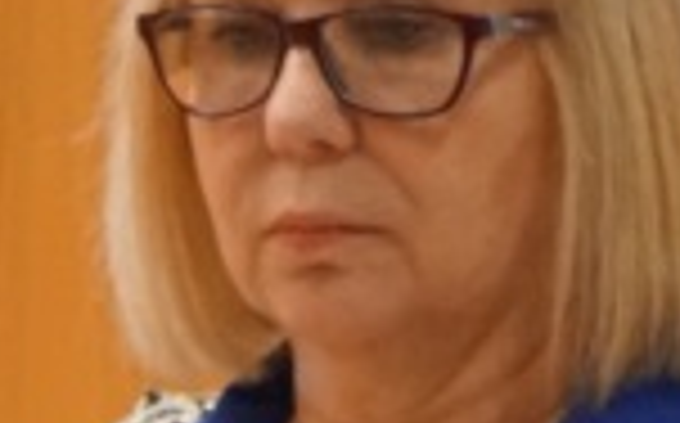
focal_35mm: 914
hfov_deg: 2.3
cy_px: 1010
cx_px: -829
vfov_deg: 1.4
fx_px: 16920
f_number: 5.6
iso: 3200
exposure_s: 1/125
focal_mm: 90
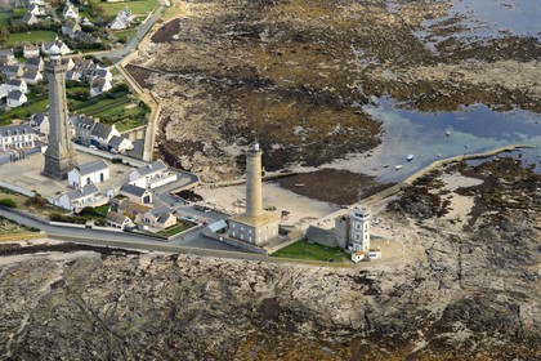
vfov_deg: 17.1
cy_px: 180
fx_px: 1202
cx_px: 270
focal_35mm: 80
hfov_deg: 25.4
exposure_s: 1/800
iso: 400
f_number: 5.6
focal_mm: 80
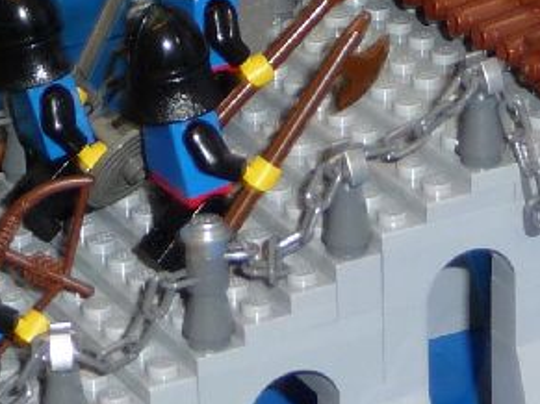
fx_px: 3290
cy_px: -69
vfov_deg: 7.0
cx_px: 585
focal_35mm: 211
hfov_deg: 9.3
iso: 100
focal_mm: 8
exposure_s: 1/30
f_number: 4.2
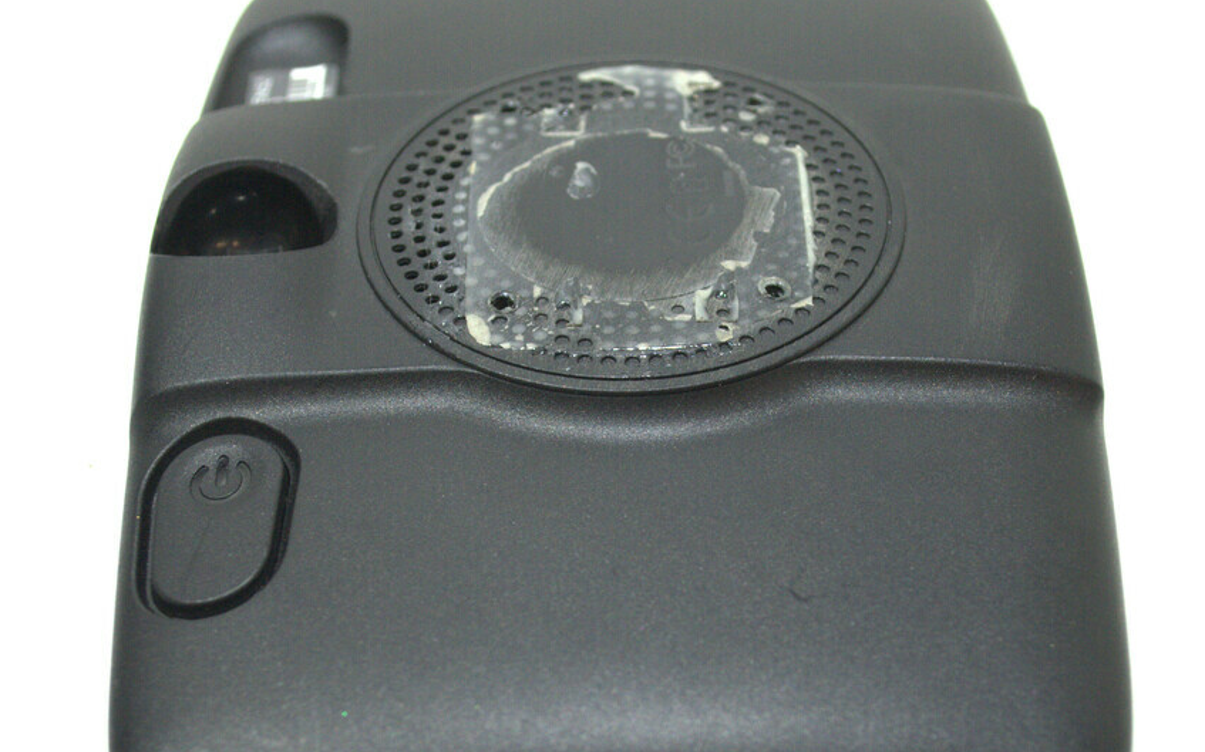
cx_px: 602
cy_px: 459
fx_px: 2652
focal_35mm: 81
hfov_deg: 25.6
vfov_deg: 16.1
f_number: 6.3
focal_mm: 35
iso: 2000
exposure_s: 1/160
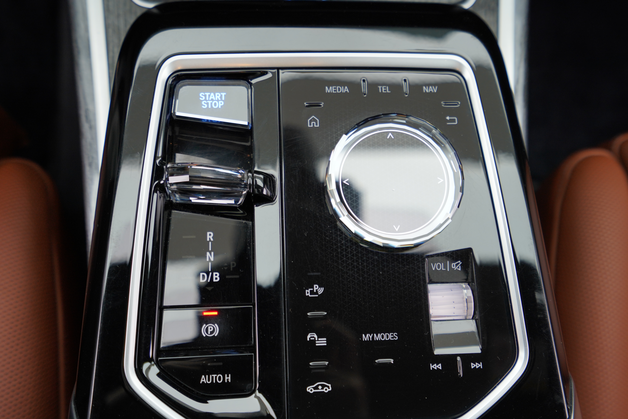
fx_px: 611
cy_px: 210
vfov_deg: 37.9
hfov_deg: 54.4
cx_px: 314
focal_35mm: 35
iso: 500
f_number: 4
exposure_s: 1/160
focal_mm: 35
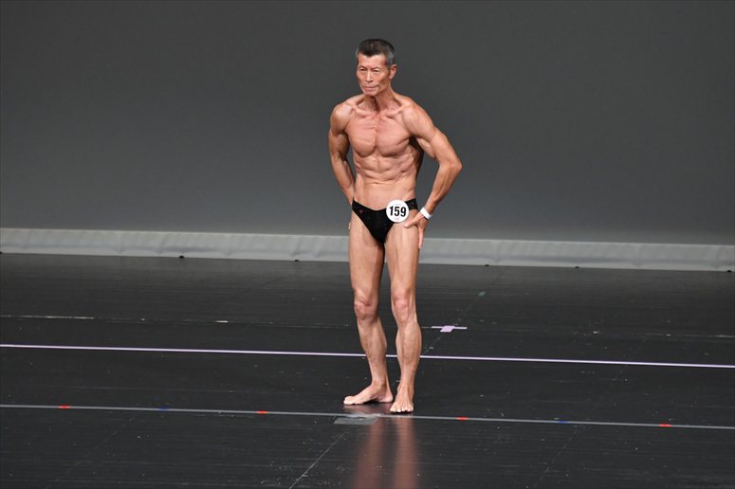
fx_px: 6428
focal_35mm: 315
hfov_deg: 6.5
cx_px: 368
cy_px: 244
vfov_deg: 4.4
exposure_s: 1/400
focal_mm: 210
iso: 4000
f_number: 5.6
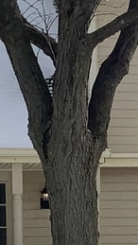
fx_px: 1221
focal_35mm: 188
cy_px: 263
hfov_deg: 6.3
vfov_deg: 11.3
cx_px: 246
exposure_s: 1/3135
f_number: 2.4
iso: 25
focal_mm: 3.3
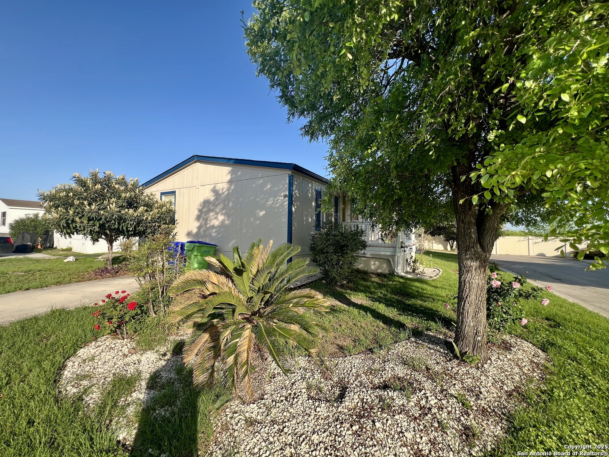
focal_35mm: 13
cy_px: 228
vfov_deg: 89.9
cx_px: 304
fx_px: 229
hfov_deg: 106.2
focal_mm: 1.57
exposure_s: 1/288
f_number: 1.8
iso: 32
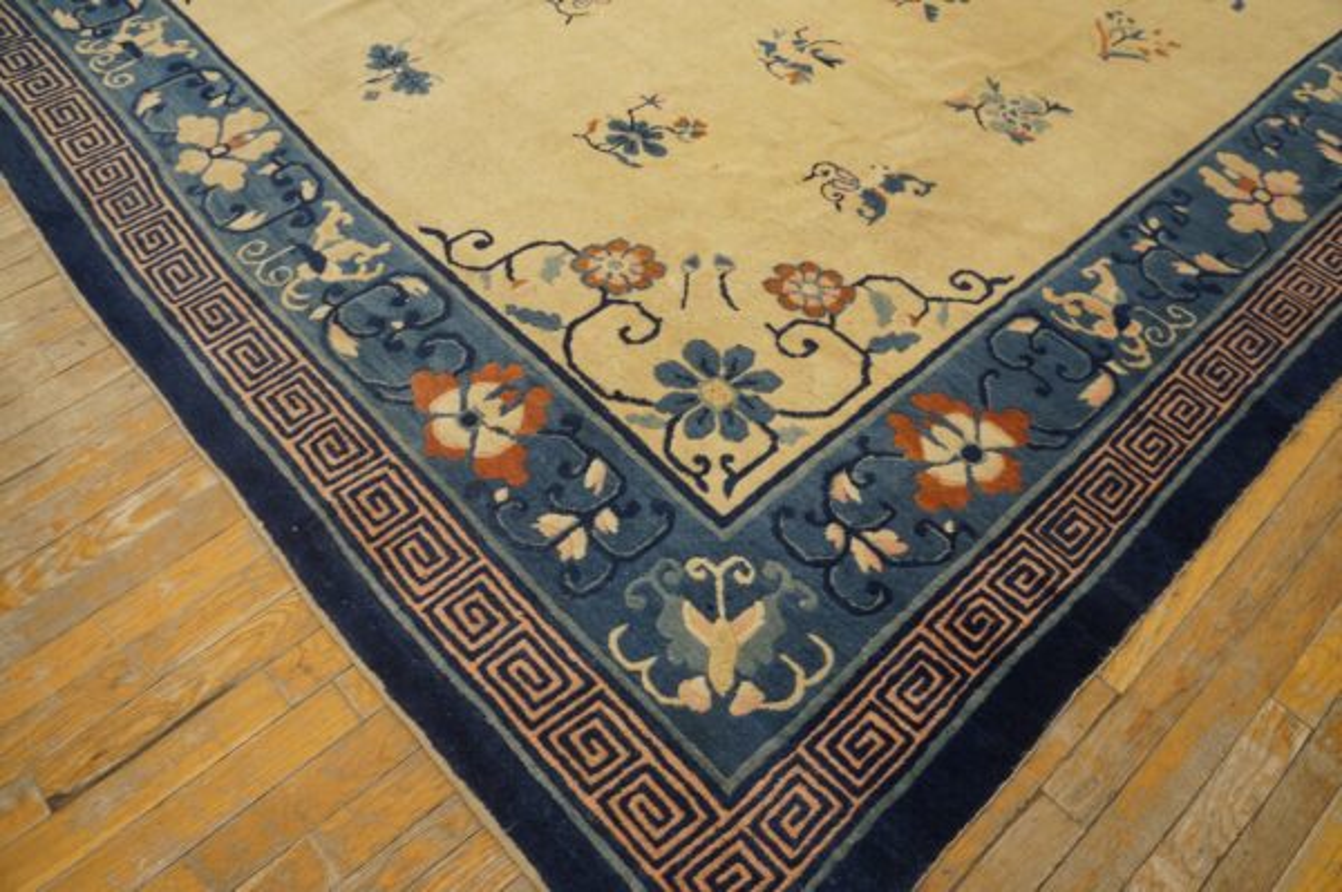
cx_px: 671
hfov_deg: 67.4
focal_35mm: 27
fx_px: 1006
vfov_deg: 47.9
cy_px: 446
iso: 800
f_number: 4
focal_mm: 18
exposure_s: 1/60
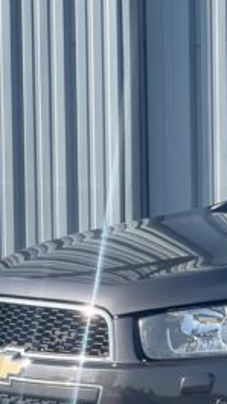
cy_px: 328
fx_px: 1830
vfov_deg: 12.5
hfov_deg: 6.8
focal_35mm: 171
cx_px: 491
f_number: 2
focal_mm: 6
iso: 32
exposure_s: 1/905
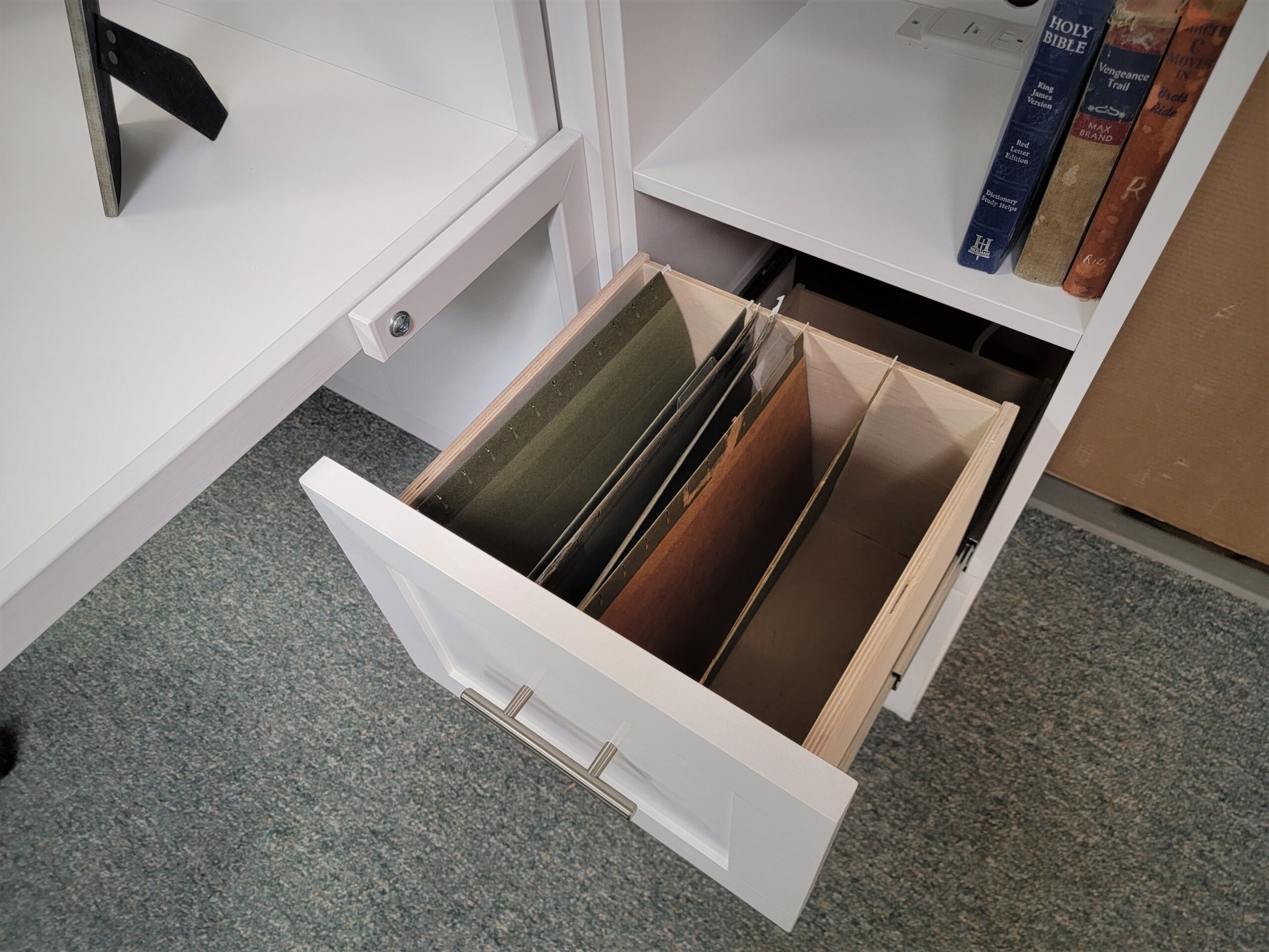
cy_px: 476
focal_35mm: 24
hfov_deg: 71.6
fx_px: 880
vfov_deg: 56.8
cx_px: 634
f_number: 1.8
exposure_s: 1/40
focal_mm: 6.7
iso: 200
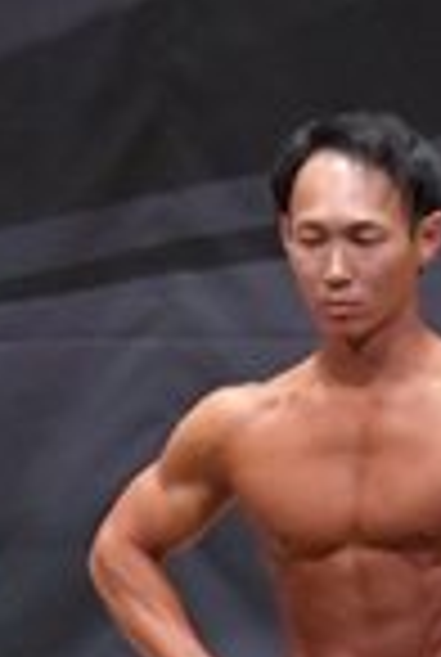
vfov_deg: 2.1
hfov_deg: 1.4
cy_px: 864
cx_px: 38
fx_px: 18104
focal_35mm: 990
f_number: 5.6
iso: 8000
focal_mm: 125
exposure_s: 1/400
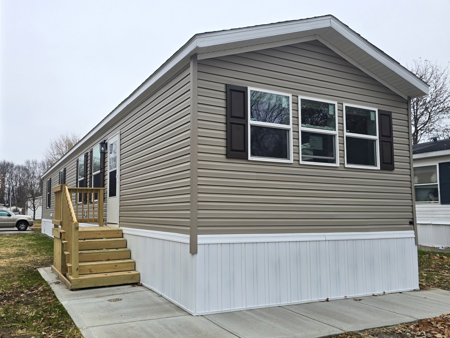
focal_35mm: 23
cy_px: 169
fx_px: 299
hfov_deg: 73.9
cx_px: 225
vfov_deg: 58.9
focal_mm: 6.3
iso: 20
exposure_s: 1/180
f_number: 1.7
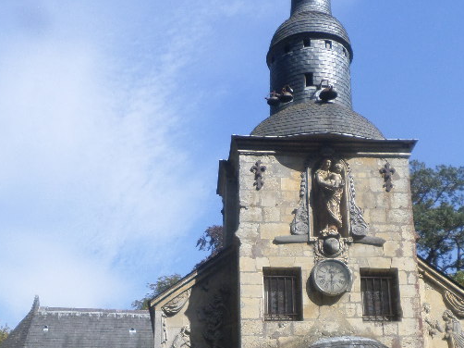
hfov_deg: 37.5
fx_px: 683
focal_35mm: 51
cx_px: 215
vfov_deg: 27.8
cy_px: 288
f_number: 2.5
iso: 80
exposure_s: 1/1500
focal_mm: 4.5
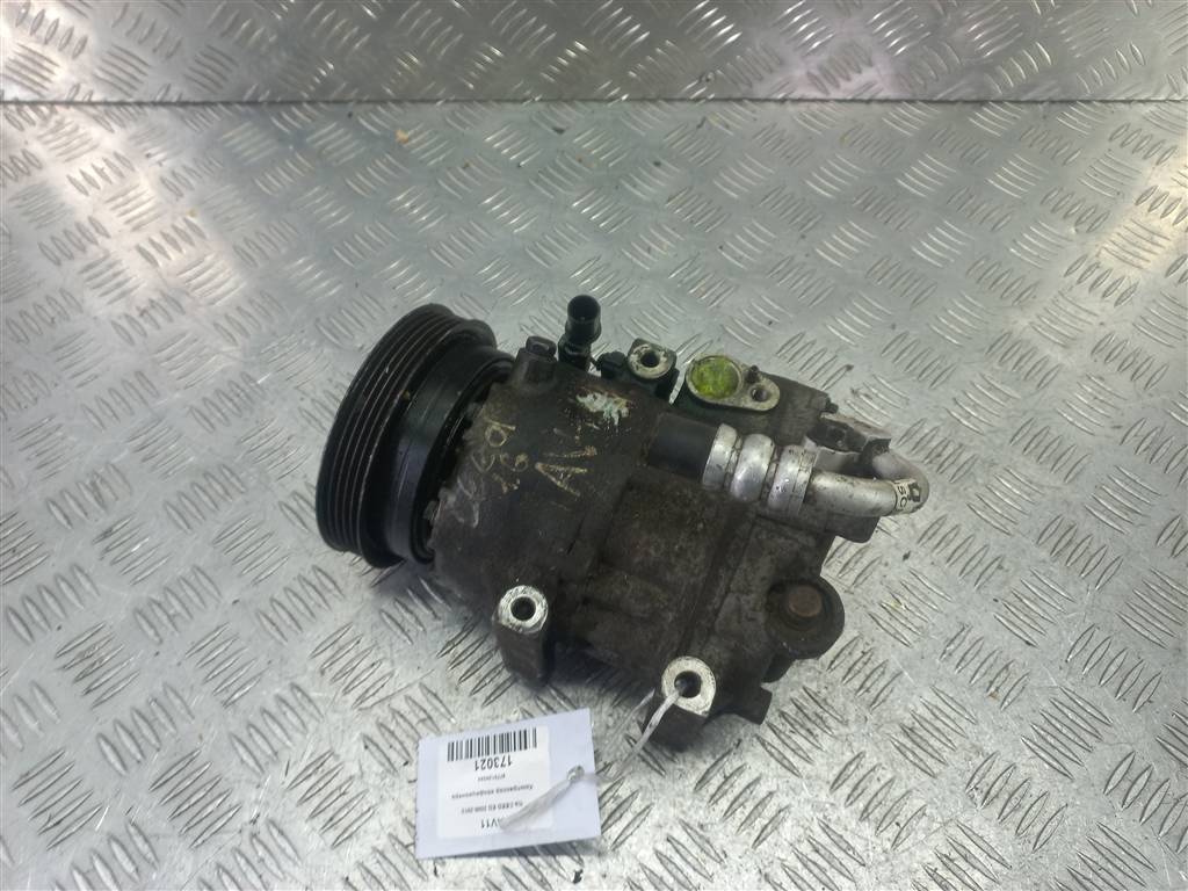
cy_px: 446
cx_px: 594
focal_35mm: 25
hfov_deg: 69.4
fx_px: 858
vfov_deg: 54.9
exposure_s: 1/50
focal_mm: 4.6
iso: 64
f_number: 1.8
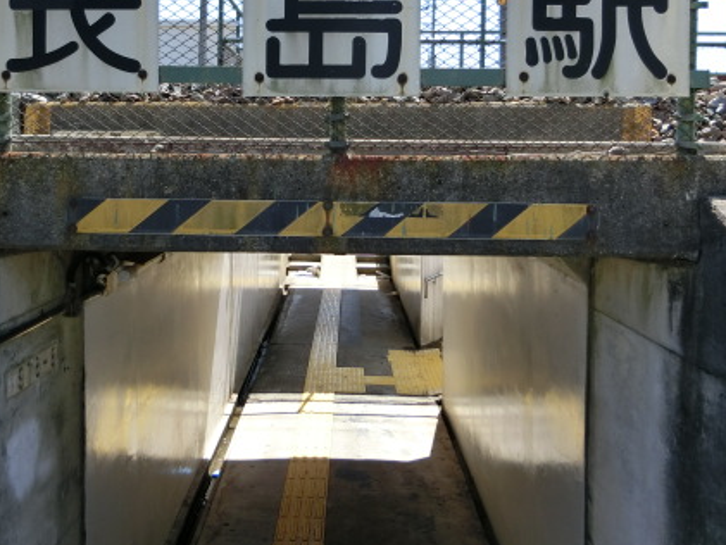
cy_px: 157
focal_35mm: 38
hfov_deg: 48.7
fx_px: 797
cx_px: 298
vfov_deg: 37.1
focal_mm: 4.5
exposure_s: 1/400
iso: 80
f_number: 3.5
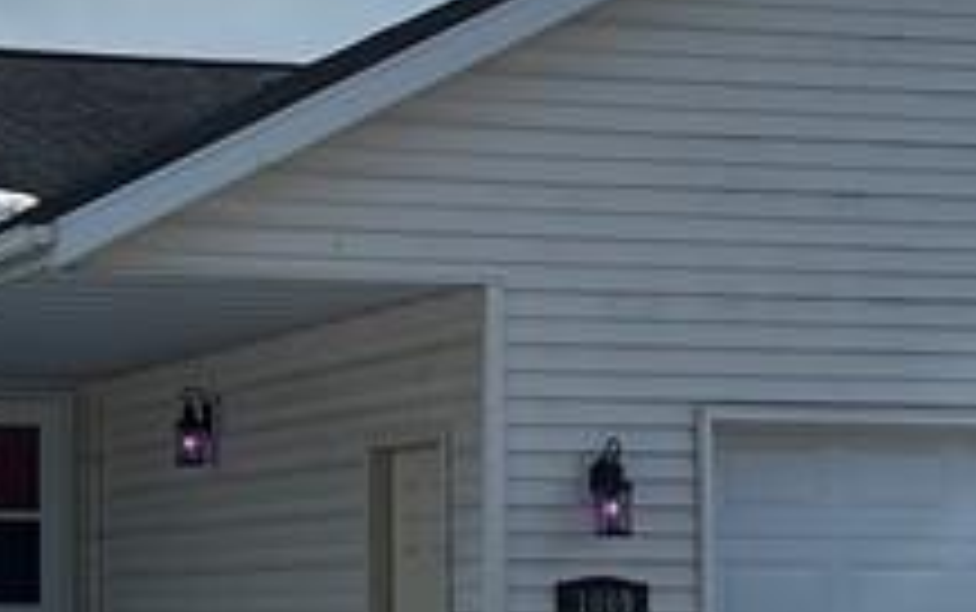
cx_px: 112
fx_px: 3461
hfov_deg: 15.9
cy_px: 432
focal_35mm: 130
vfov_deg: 10.1
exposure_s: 1/3077
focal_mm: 5.7
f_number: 1.5
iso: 50
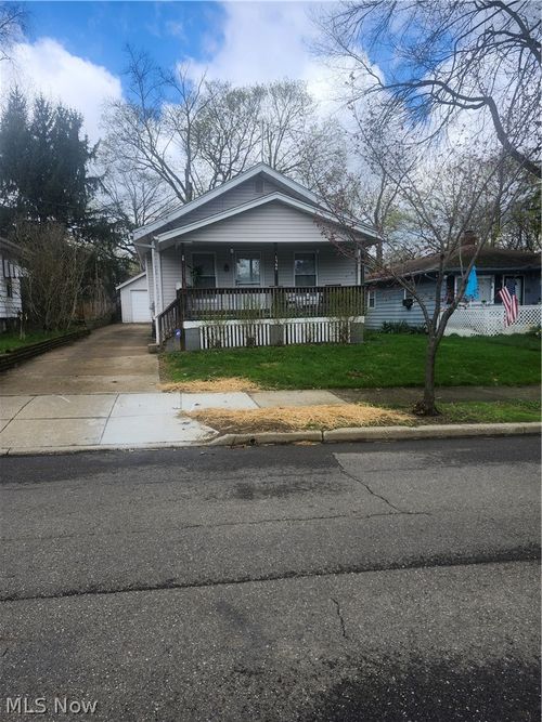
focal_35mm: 23
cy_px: 361
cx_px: 271
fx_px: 480
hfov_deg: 58.9
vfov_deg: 73.9
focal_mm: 5.54
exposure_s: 1/960
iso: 25
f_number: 1.8
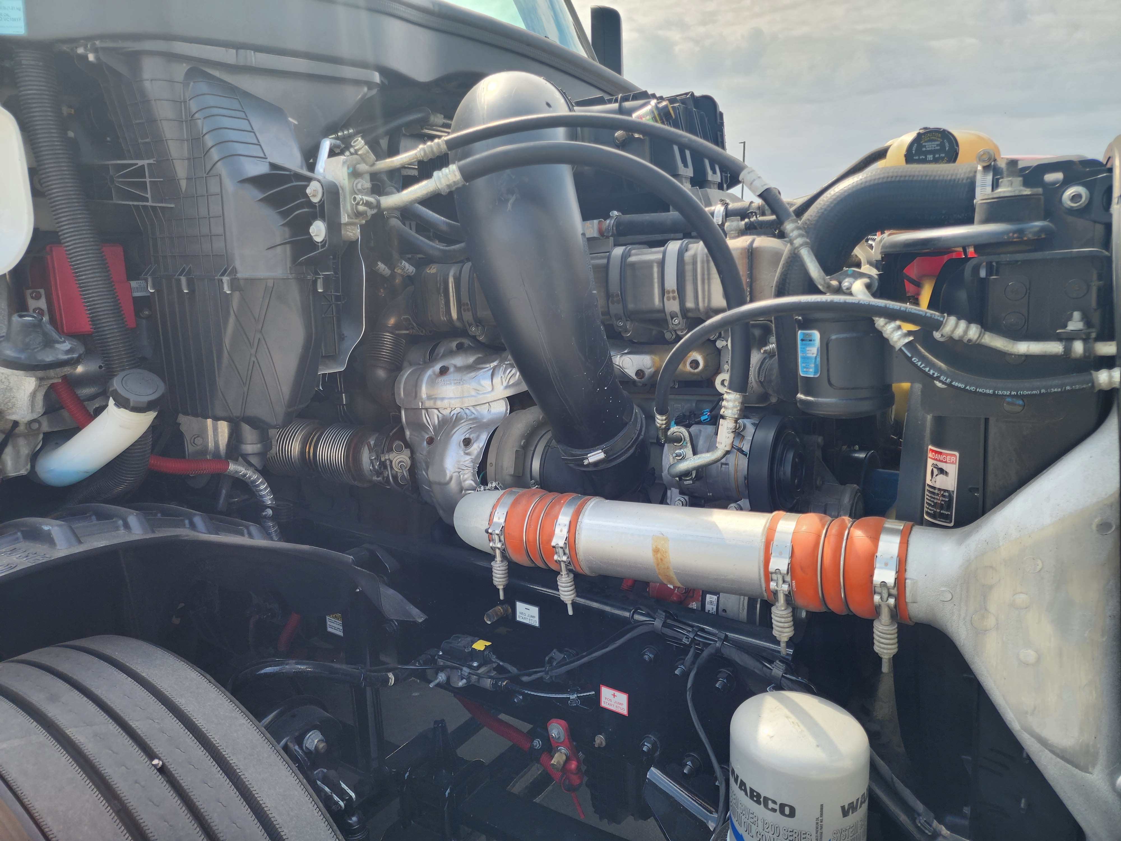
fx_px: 745
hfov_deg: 73.9
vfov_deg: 58.9
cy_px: 420
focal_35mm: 23
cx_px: 560
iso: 12
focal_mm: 6.4
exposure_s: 1/354
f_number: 1.8
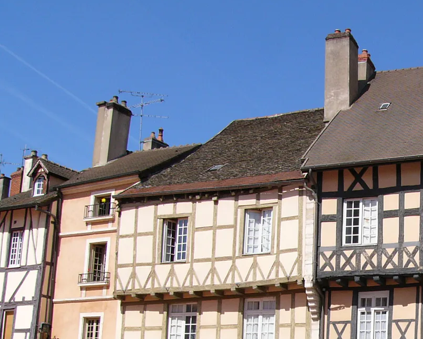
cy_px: 311
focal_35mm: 70
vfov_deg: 21.3
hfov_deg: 26.0
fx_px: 877
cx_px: 404
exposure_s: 1/400
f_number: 5.2
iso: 50
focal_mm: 6
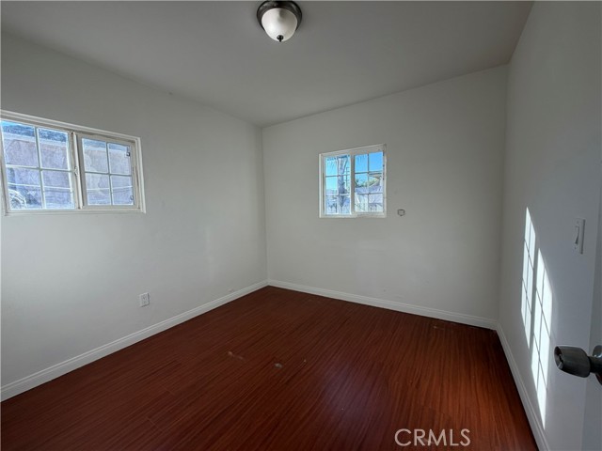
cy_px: 226
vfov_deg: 85.7
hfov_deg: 102.1
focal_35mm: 14
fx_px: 243
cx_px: 301
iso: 40
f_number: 2.2
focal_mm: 2.22
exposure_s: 1/167
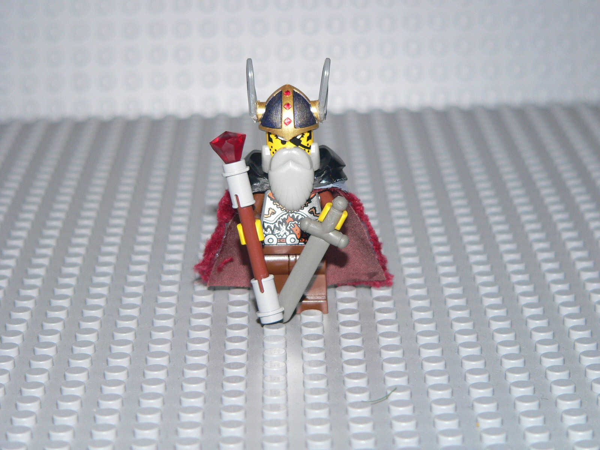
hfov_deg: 17.6
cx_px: 300
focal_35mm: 112
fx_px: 1941
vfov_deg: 13.2
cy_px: 225
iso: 100
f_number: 2.8
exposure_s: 1/60
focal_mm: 18.6
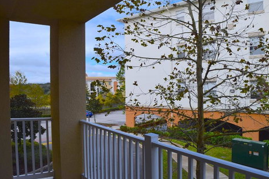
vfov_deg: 46.4
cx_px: 137
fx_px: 209
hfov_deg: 65.5
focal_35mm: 28
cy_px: 89
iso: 200
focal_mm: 18
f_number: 10
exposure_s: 1/400
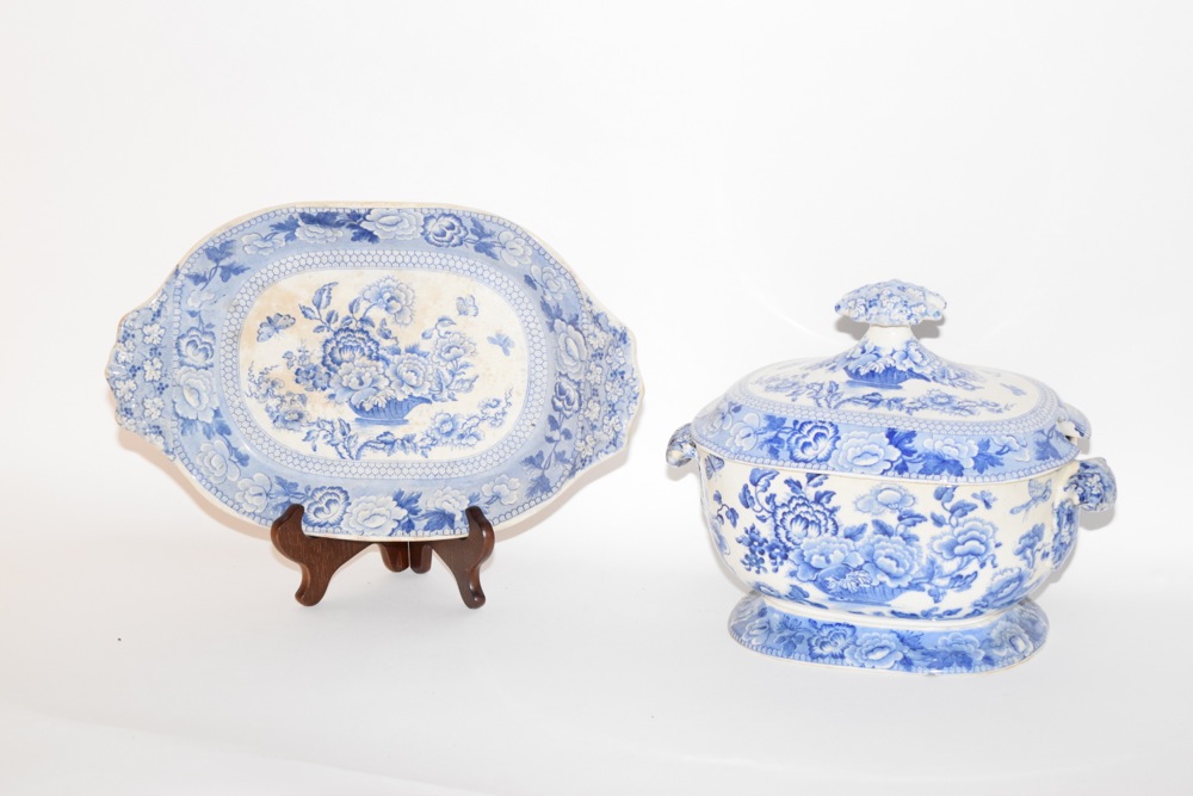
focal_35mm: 82
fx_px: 2734
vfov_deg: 16.6
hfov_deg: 24.6
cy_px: 398
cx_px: 596
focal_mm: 55
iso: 3200
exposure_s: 1/60
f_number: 5.6
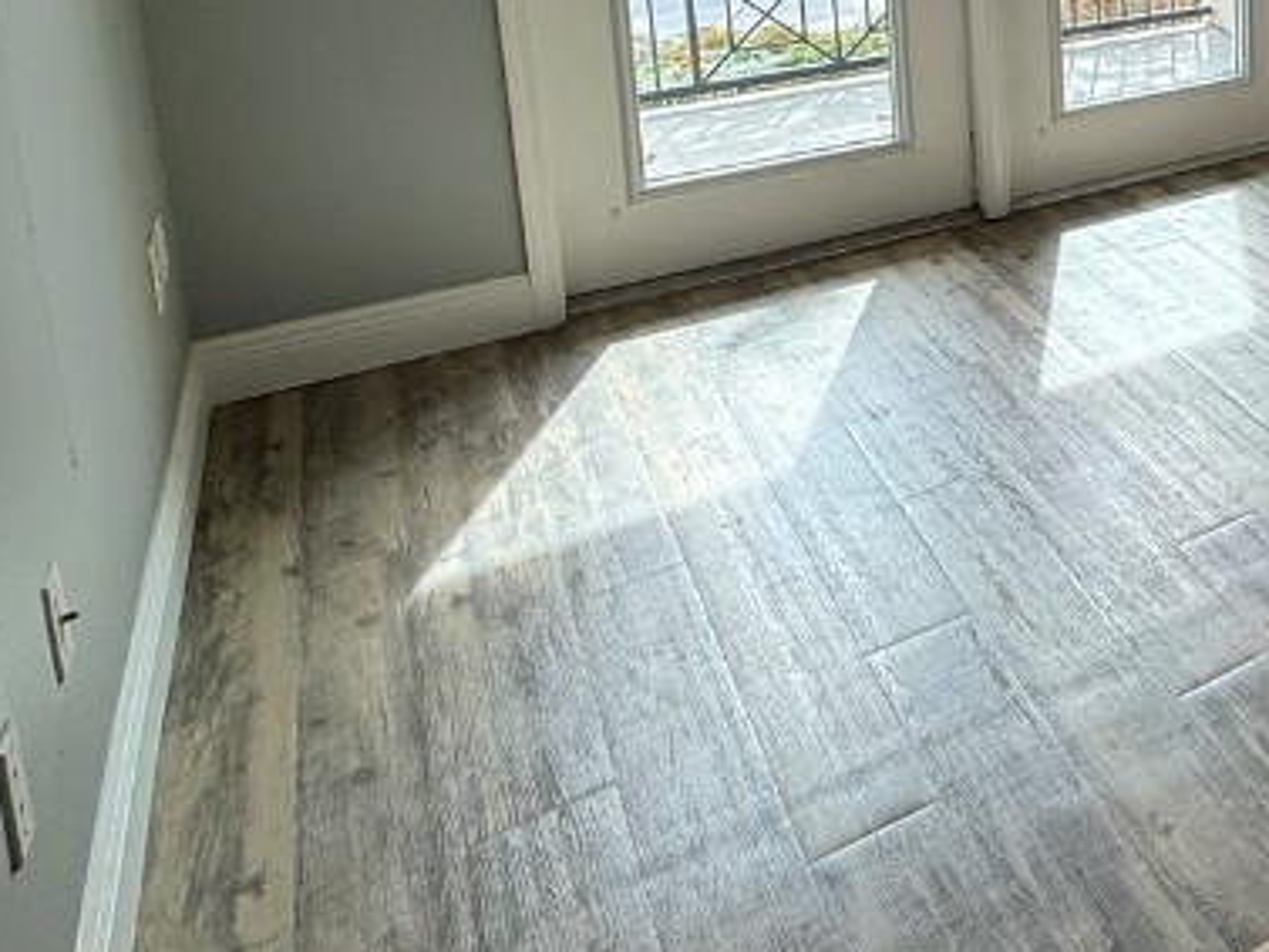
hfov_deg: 34.5
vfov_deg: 33.2
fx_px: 1393
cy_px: -84
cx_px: 1653
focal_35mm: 38
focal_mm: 2.22
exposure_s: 1/120
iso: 80
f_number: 2.2
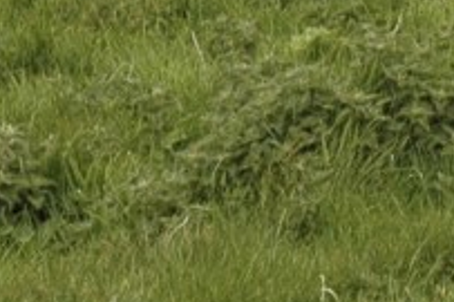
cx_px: 861
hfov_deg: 4.5
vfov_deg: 2.9
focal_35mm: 456
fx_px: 5746
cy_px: -785
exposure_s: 1/250
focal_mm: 38
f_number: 8
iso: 200
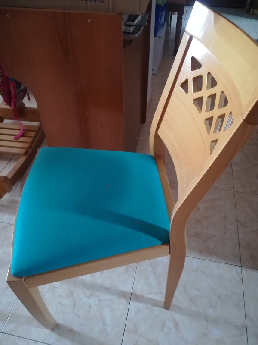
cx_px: 129
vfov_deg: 67.3
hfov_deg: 53.1
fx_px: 258
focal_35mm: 26
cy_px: 172
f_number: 2.2
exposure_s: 1/14.3
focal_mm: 3.83
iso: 640
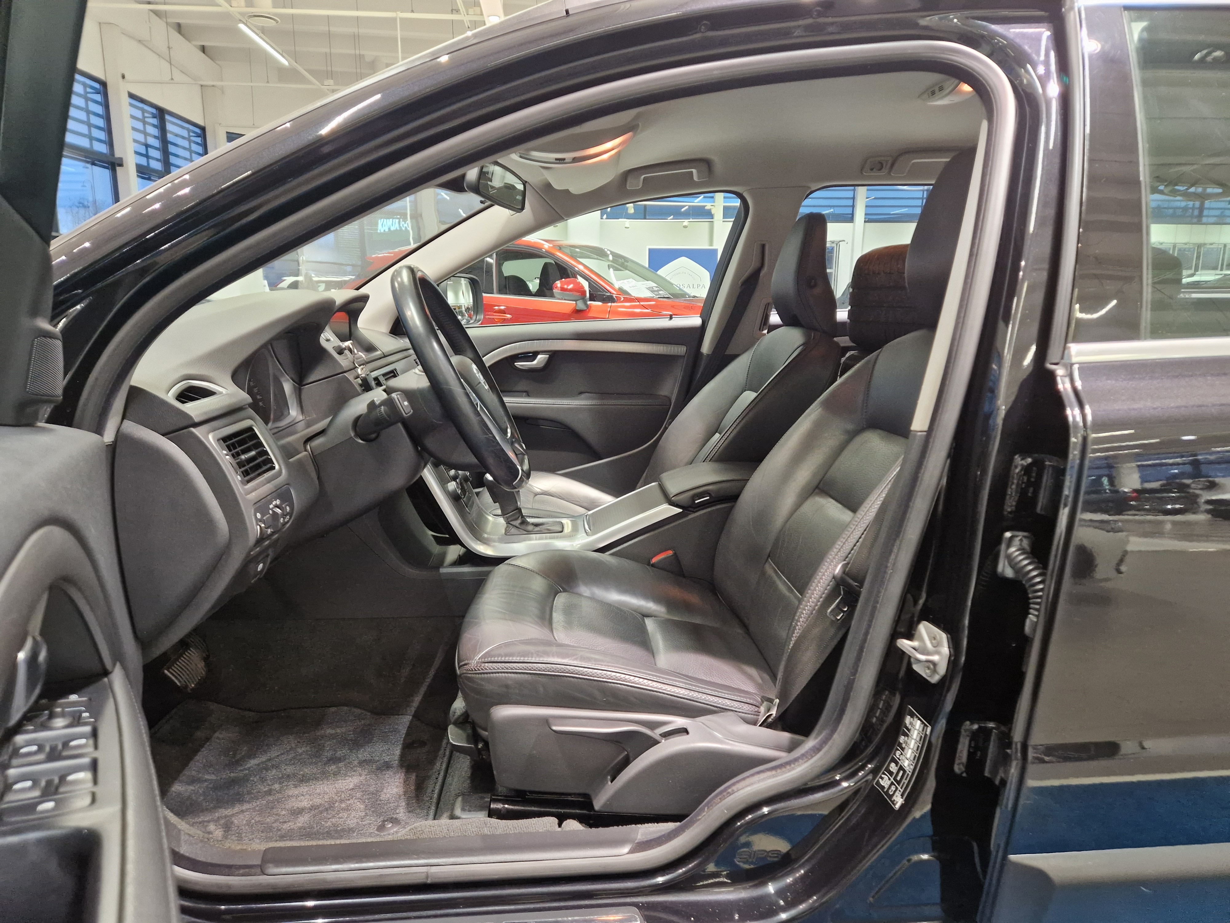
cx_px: 615
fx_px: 817
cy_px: 462
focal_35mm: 23
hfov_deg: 73.9
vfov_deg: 58.9
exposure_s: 1/100
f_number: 1.8
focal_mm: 5.4
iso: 500
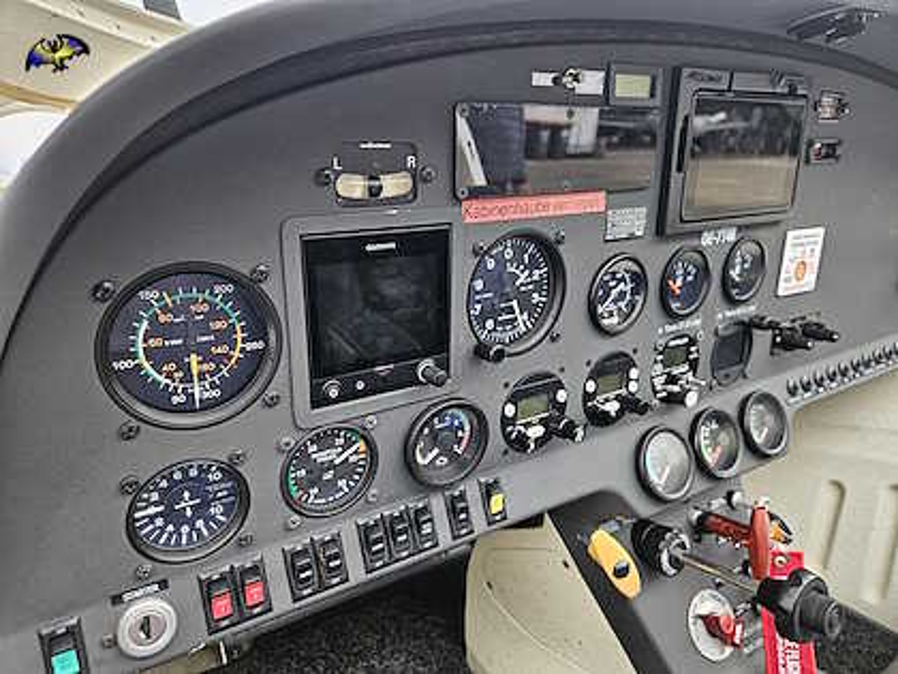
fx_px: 597
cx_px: 449
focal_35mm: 23
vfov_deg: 58.9
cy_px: 337
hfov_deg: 73.9
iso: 80
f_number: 1.8
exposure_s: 1/180
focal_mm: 5.4
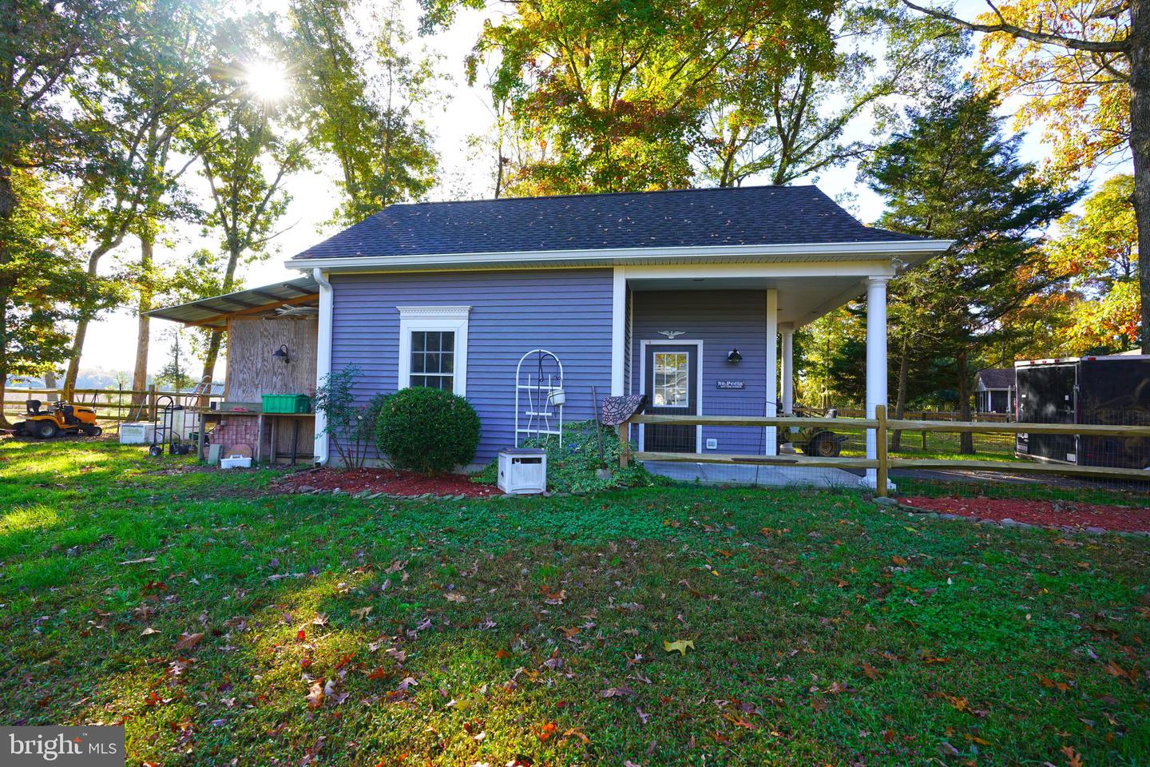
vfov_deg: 73.7
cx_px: 575
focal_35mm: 16
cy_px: 384
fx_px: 511
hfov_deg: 96.7
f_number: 5
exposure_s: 1/80
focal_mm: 16
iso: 100
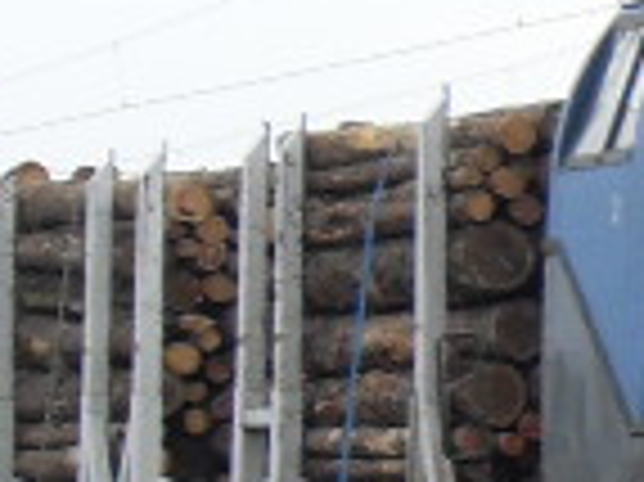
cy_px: 185
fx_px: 4536
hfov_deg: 6.9
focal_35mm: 244
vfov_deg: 6.1
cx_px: 2238
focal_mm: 6.3
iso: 80
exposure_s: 1/125
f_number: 7
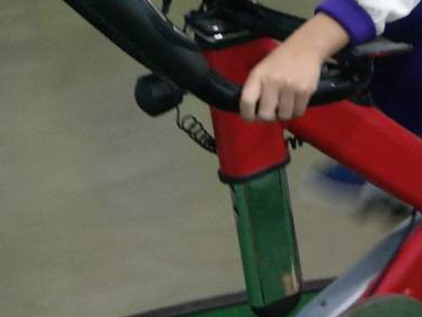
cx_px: 780
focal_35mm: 130
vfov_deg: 11.3
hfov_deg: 13.5
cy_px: -31
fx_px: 1586
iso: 800
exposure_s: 1/40
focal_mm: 20
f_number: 3.5
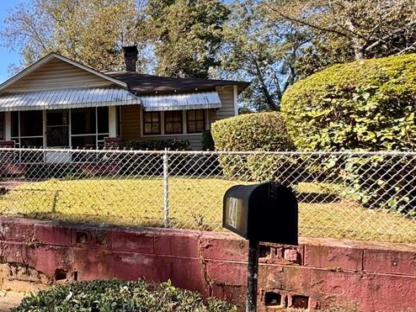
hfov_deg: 55.5
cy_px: 147
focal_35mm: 29
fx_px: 349
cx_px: 61
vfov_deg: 48.2
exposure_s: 1/501
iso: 40
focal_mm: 2.22
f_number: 2.2
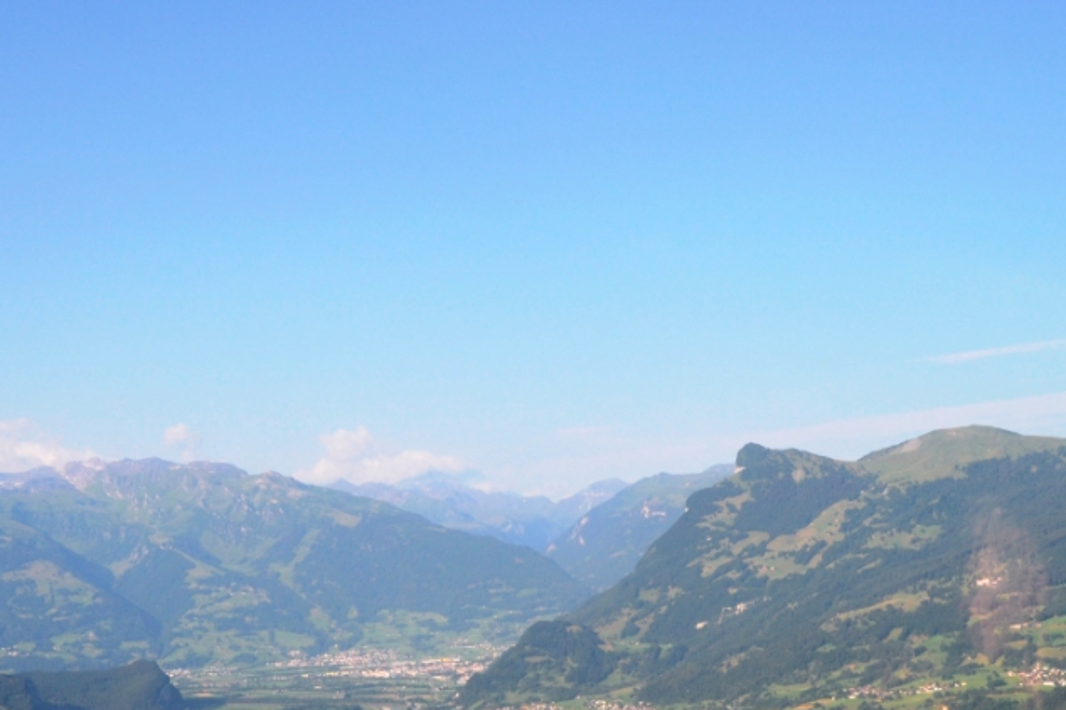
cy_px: 546
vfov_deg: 24.0
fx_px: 1652
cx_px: 349
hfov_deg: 35.4
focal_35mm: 56
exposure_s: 1/250
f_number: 10
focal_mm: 23
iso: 400
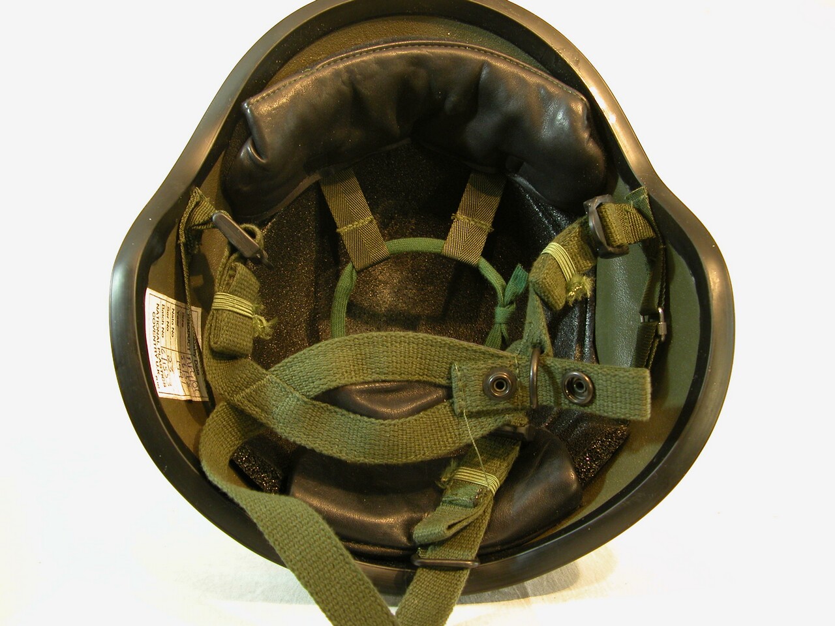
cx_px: 418
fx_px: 844
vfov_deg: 40.7
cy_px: 313
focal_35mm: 35
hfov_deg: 52.6
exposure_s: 1/4.4
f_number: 2.8
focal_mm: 8.9
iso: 157
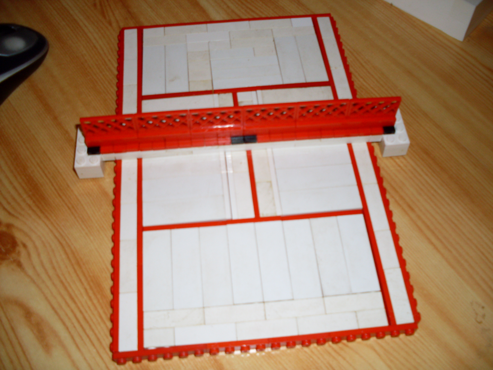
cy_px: 185
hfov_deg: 49.0
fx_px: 541
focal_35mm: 38
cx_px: 246
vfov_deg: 37.7
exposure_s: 1/45
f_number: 2.8
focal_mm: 6.3
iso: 100
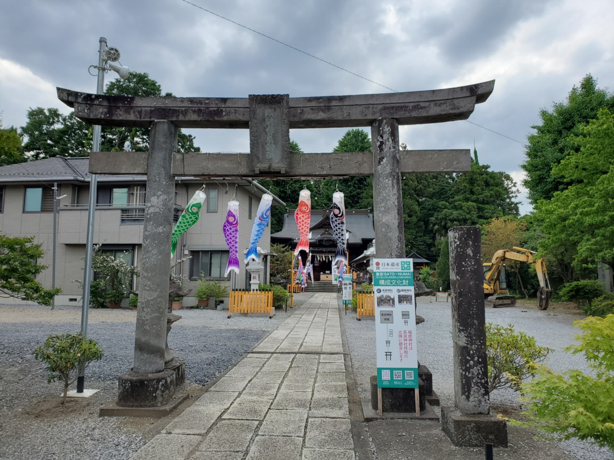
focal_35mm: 26
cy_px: 230
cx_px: 307
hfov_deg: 67.3
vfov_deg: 53.1
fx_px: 461
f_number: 2.4
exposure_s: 1/834
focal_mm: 4.3
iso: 50
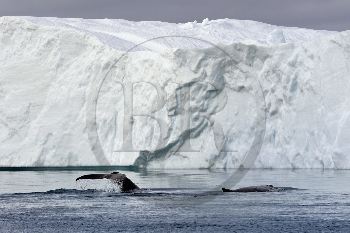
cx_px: 175
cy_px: 116
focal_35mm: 280
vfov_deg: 4.9
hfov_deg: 7.4
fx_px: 2720
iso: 400
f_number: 11
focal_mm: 280
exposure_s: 1/500
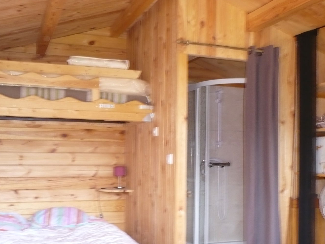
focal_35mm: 42
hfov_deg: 44.7
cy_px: 138
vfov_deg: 34.3
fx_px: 394
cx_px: 176
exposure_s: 1/30
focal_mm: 5.8
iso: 250
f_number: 2.8
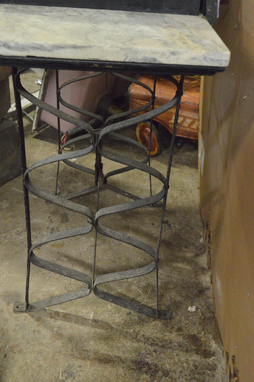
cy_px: 191
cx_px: 127
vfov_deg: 49.6
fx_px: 413
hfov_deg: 34.1
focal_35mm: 39
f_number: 5.6
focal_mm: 26
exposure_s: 1/50
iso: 6400
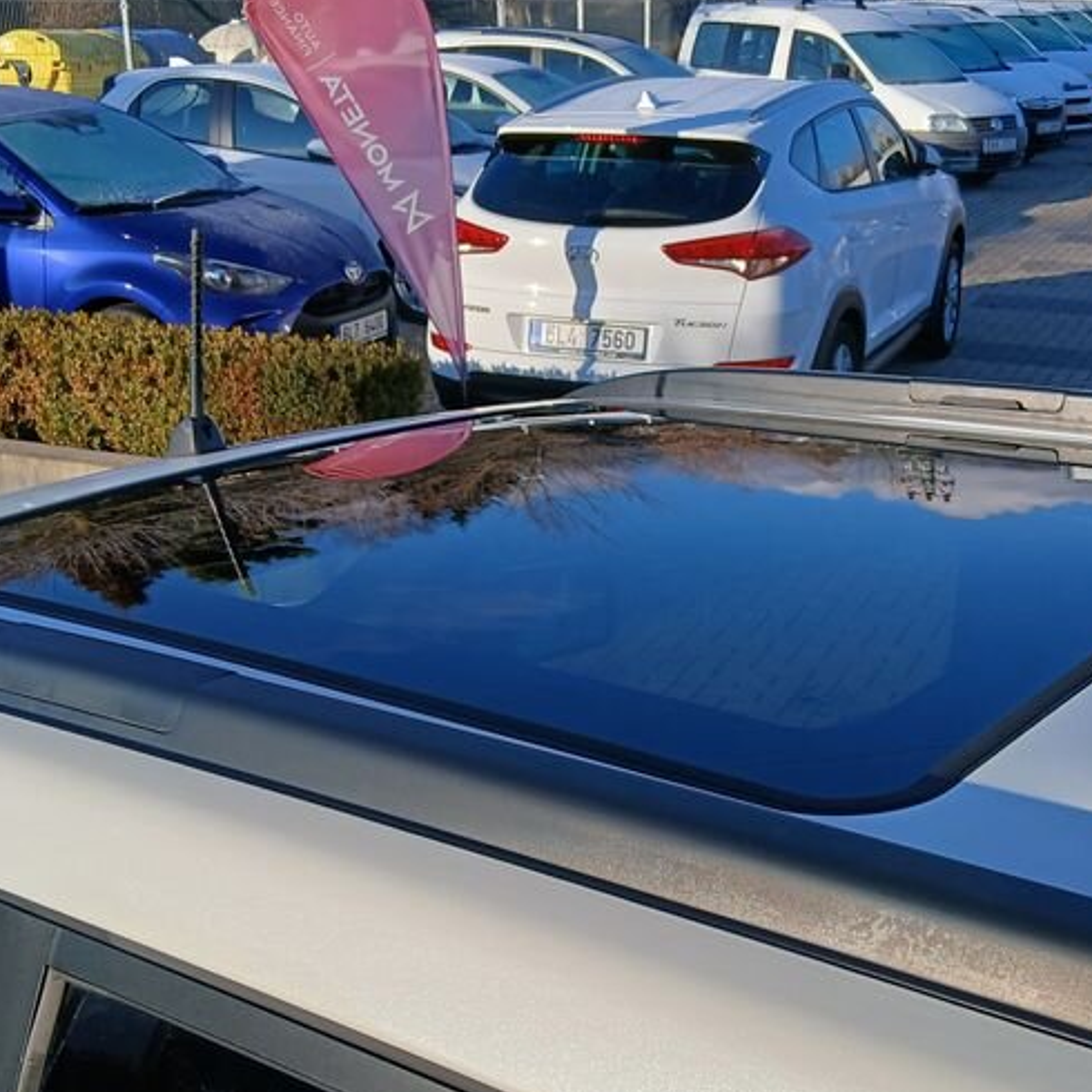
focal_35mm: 48
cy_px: 662
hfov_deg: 35.3
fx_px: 1713
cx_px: 624
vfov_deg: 35.2
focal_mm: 3.98
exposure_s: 1/547
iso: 20
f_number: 1.8
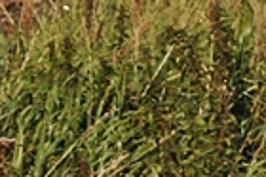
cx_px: -133
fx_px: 3159
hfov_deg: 4.8
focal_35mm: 428
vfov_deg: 3.2
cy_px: -264
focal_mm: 50
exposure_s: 1/160
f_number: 25
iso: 200
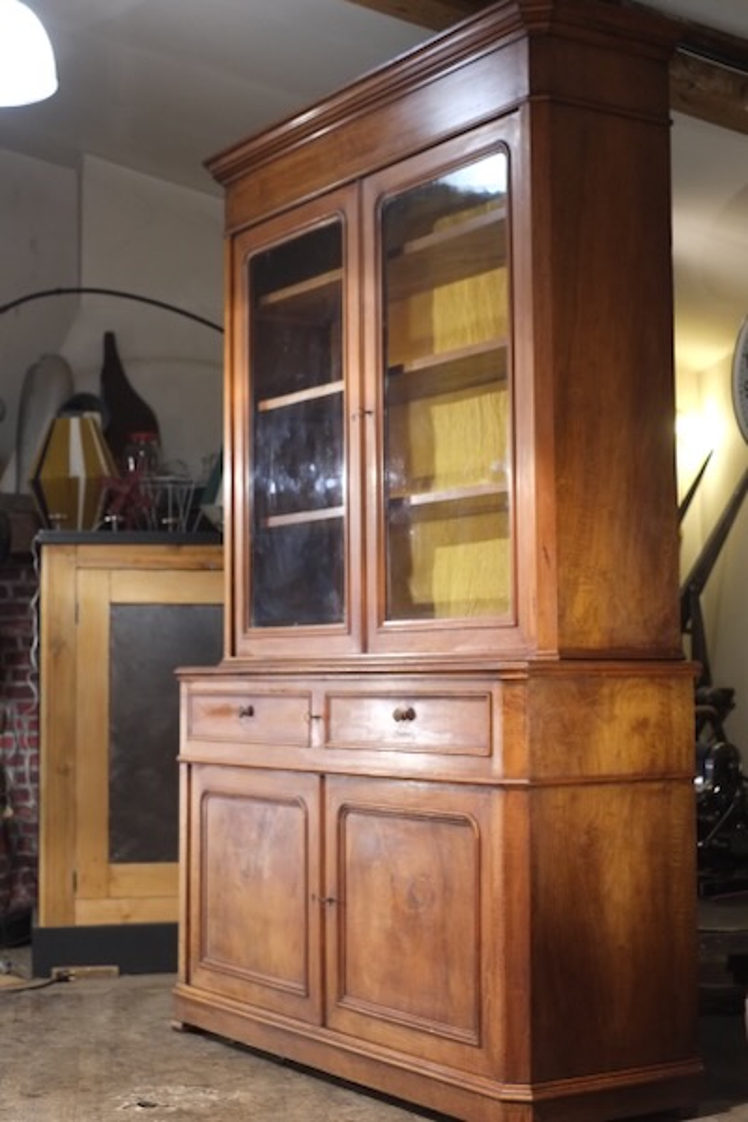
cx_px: 374
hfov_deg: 25.5
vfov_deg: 37.5
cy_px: 561
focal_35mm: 53
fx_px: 1652
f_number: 3.6
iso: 3200
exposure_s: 1/125
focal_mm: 35
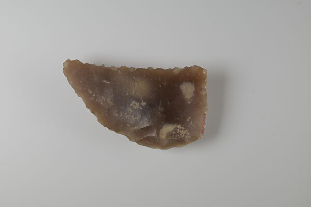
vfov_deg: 22.6
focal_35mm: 60
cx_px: 156
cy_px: 104
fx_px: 518
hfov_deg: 33.4
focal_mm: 40
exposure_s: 1/80
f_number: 16
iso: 125
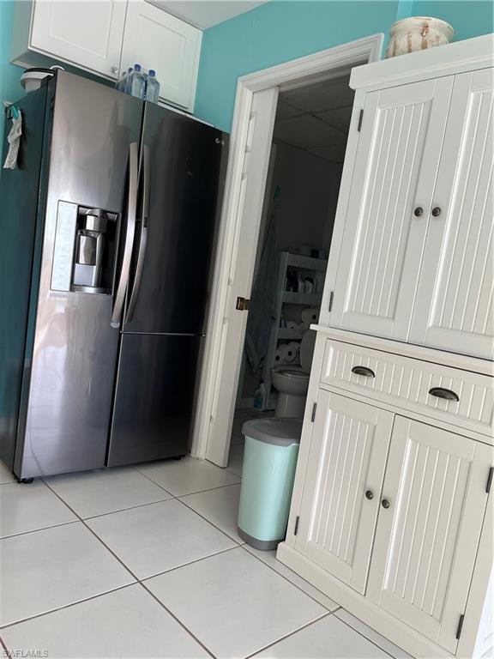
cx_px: 247
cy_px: 330
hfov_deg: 53.1
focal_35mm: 26
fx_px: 495
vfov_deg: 67.3
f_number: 1.6
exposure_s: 1/120
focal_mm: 5.1
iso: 64
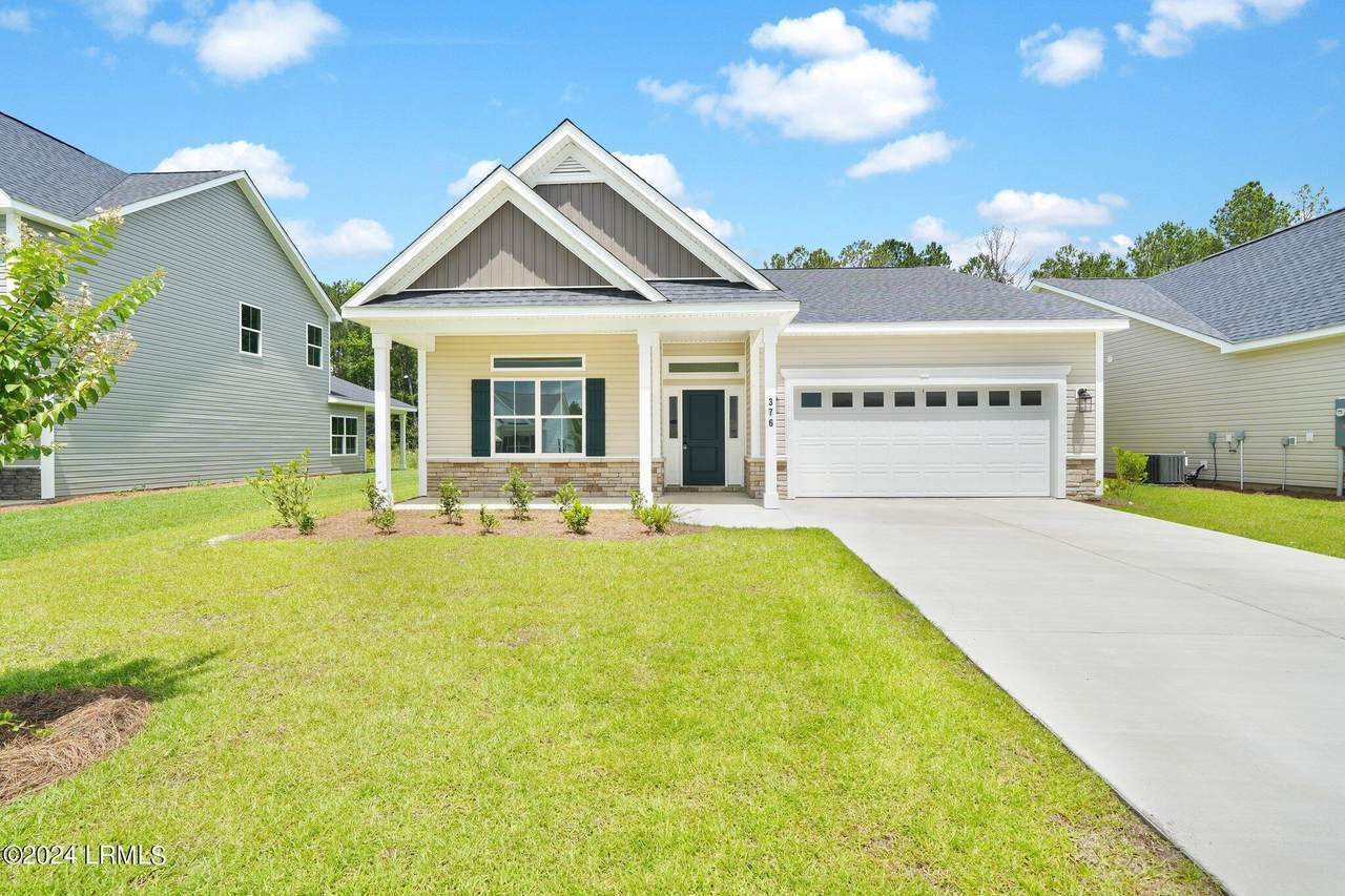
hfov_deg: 96.7
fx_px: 598
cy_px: 448
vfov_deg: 73.7
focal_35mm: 16
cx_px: 672
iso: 320
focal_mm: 16
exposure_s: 1/80
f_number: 9
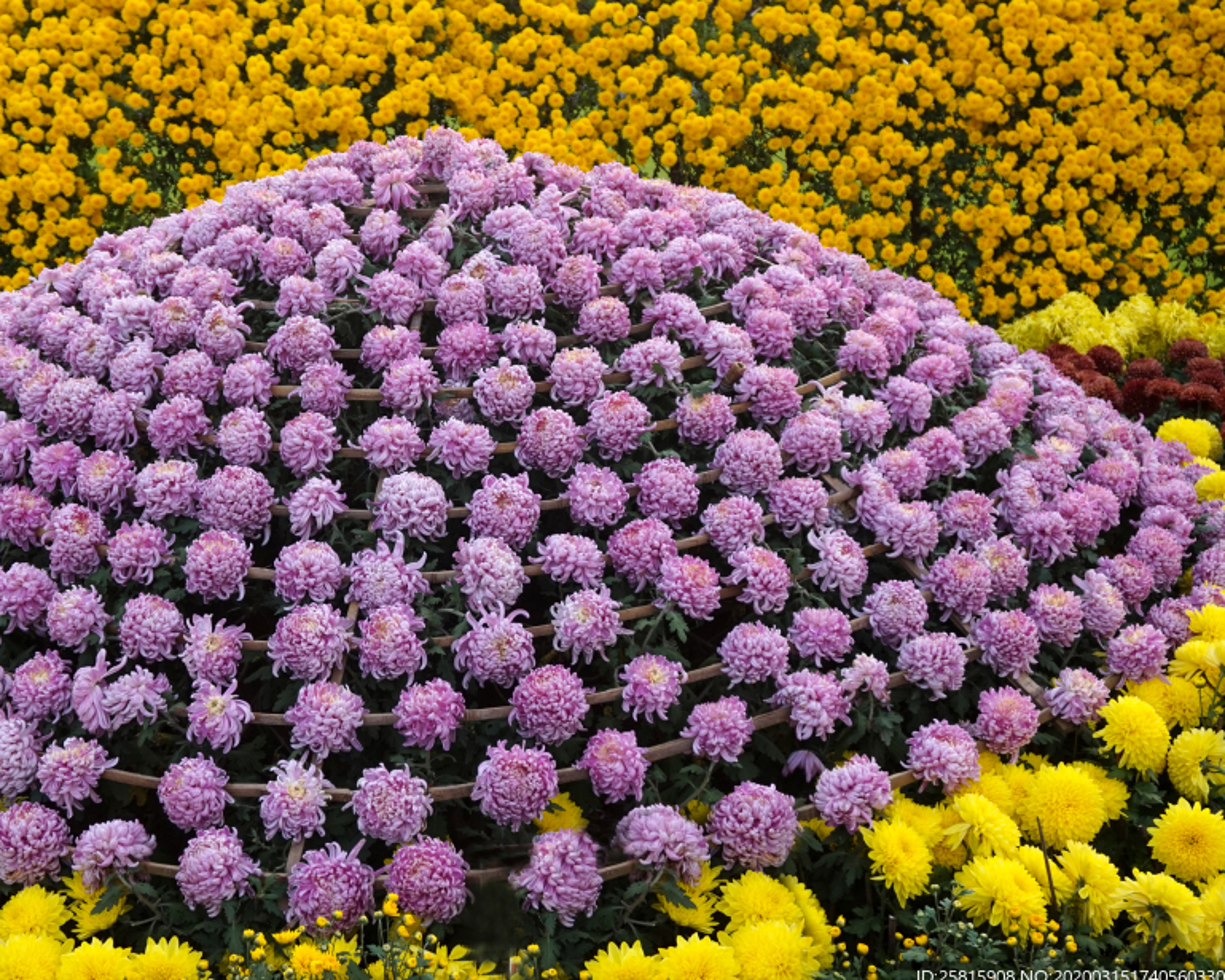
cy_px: 465
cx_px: 462
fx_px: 1835
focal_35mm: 51
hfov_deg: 36.7
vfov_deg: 29.9
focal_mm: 27
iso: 100
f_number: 5
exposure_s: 1/200
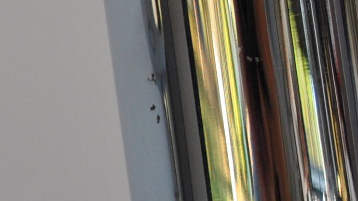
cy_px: -68
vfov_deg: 4.6
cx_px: -190
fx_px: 2515
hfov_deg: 8.0
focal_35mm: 265
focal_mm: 30
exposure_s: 1/125
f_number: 5.6
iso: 200
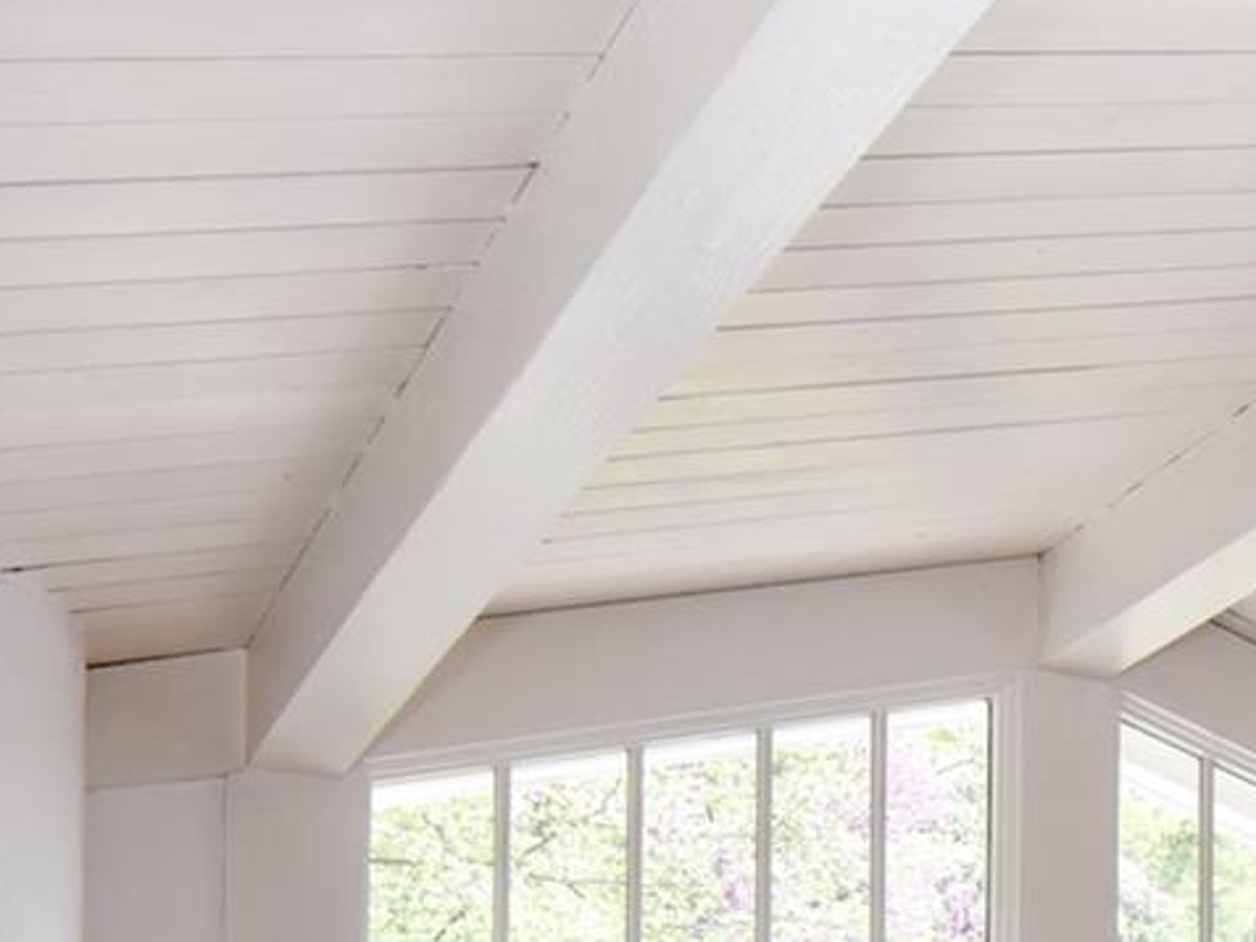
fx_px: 2470
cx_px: 1585
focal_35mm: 68
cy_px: 1377
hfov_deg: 25.1
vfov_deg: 19.2
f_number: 8
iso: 800
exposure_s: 1/320
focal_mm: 11
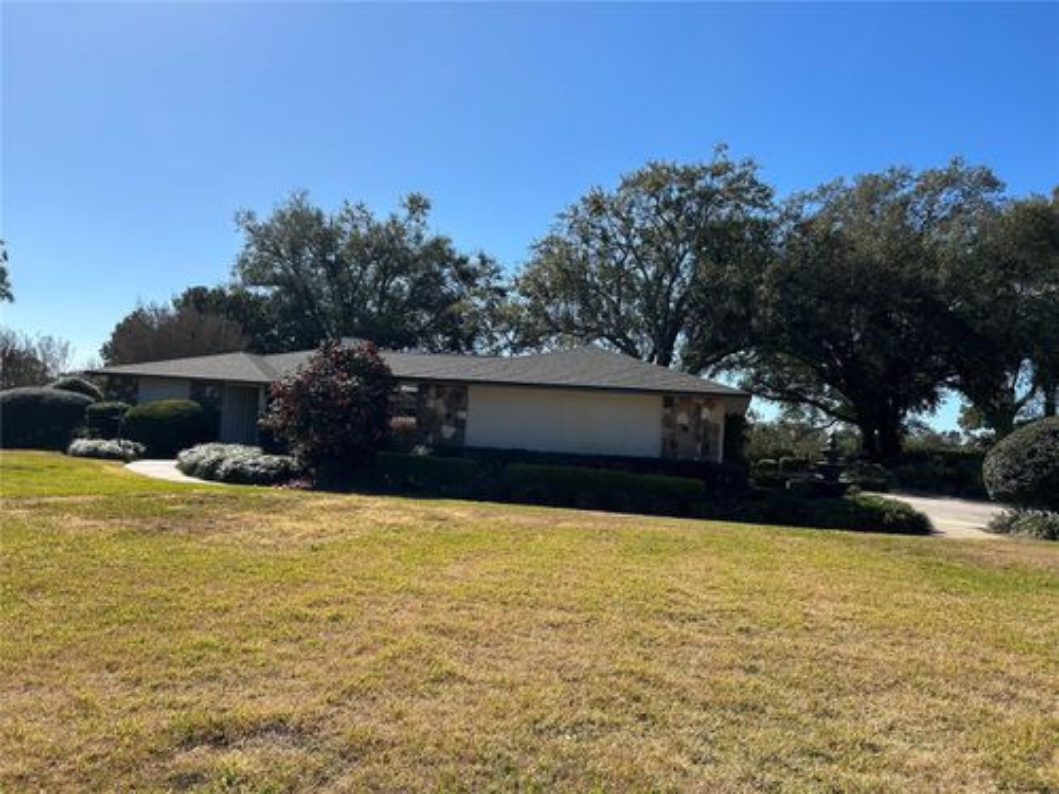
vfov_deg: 53.1
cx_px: 530
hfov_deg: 67.3
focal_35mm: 26
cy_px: 397
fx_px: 795
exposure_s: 1/4444
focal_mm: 5.7
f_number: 1.5
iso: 50
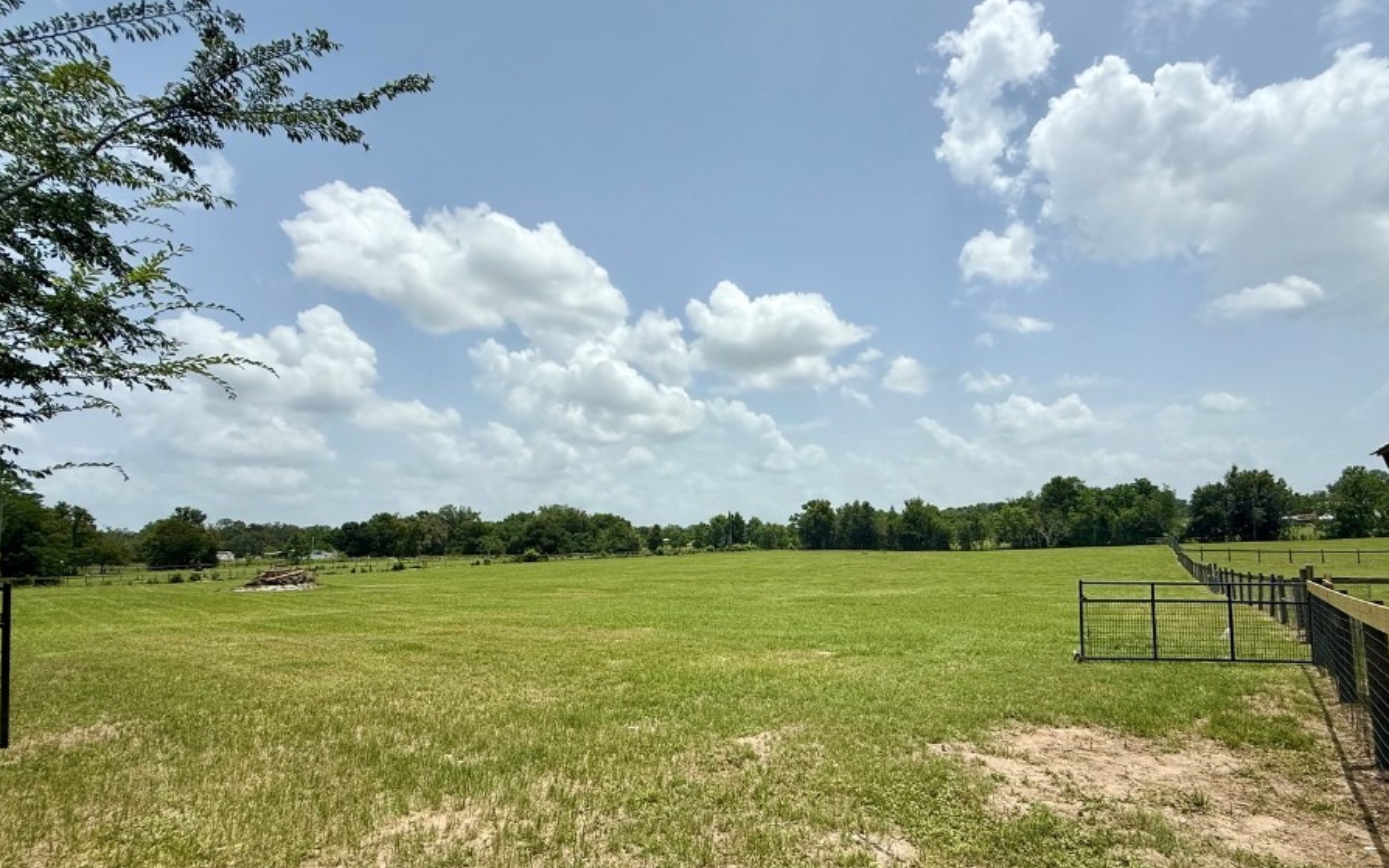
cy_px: 498
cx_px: 763
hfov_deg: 94.1
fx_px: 644
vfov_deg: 67.7
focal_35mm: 17
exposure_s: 1/5155
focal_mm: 2.22
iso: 64
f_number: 2.2
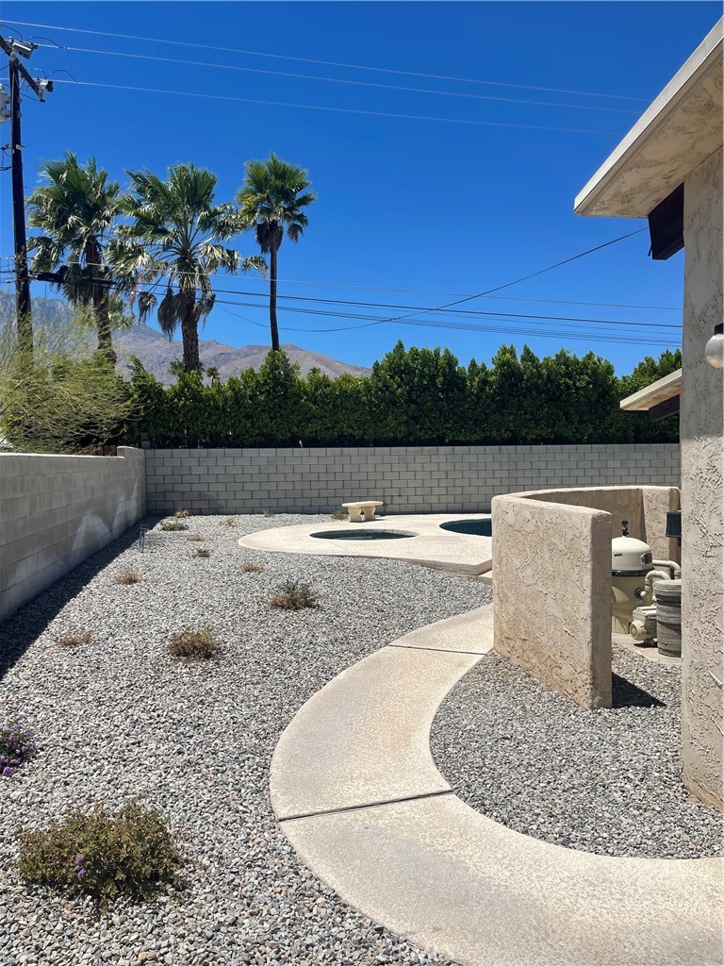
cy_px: 483
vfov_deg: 69.4
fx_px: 697
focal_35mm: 25
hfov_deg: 54.9
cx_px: 362
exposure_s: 1/6250
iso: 32
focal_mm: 5.1
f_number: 1.6
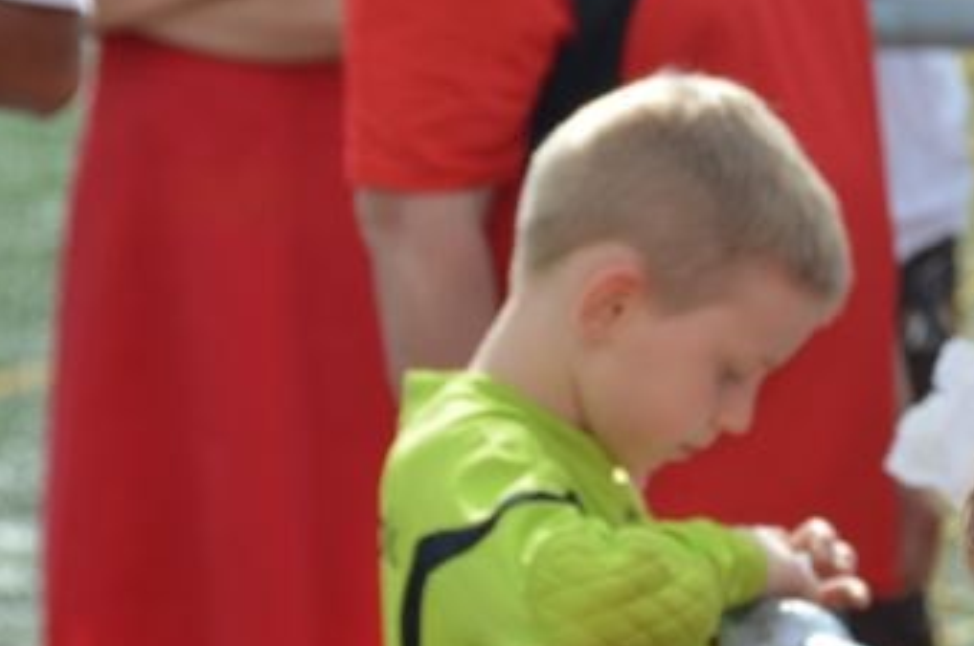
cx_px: 664
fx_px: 7535
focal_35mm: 279
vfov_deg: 4.9
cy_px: 452
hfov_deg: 7.4
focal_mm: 105
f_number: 7.1
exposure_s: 1/200
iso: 100
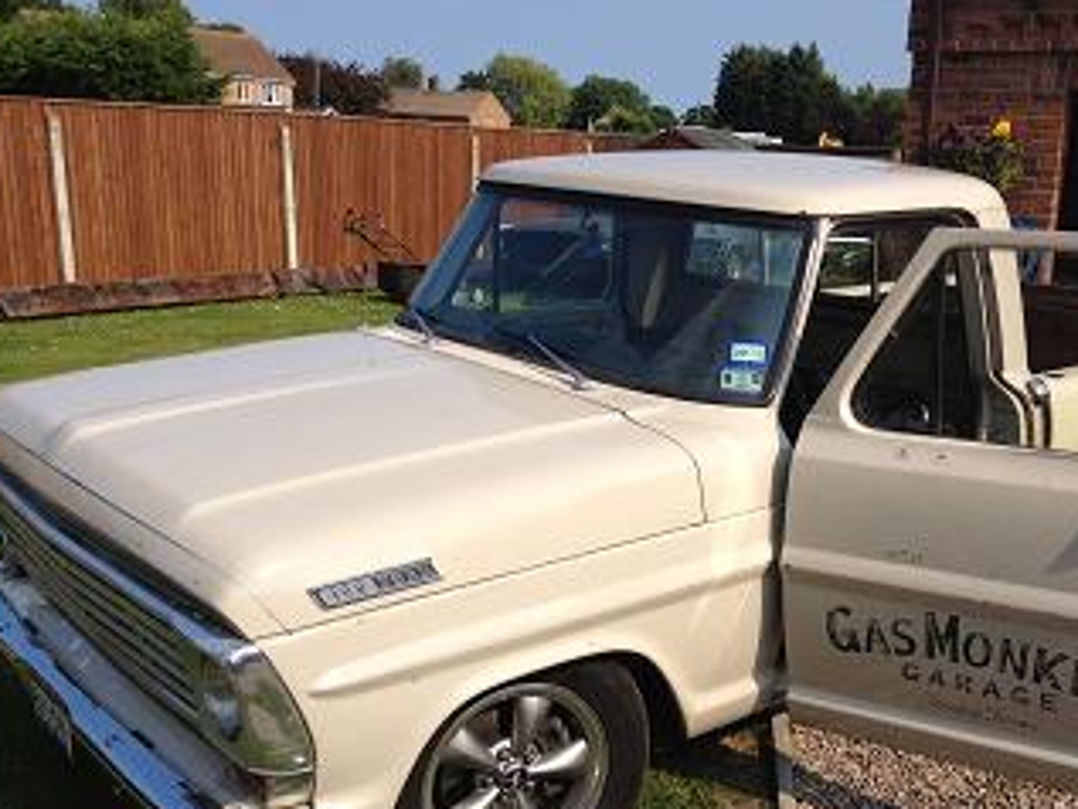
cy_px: 506
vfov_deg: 32.1
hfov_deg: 41.9
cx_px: 643
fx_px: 1402
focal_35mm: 45
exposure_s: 1/2045
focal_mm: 4.28
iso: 50
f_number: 2.4
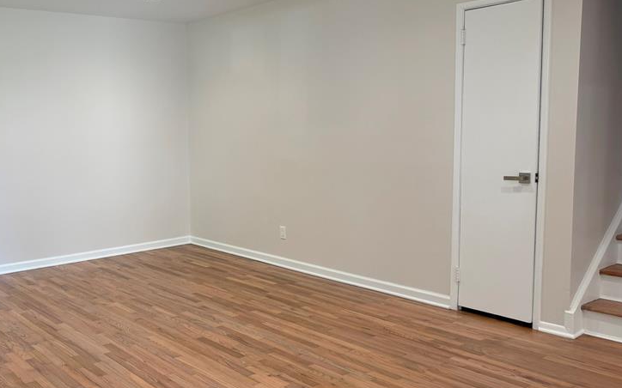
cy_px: 190
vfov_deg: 35.3
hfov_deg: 52.5
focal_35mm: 36
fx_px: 610
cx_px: 185
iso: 100
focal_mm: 6.76
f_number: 1.78
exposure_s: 1/120
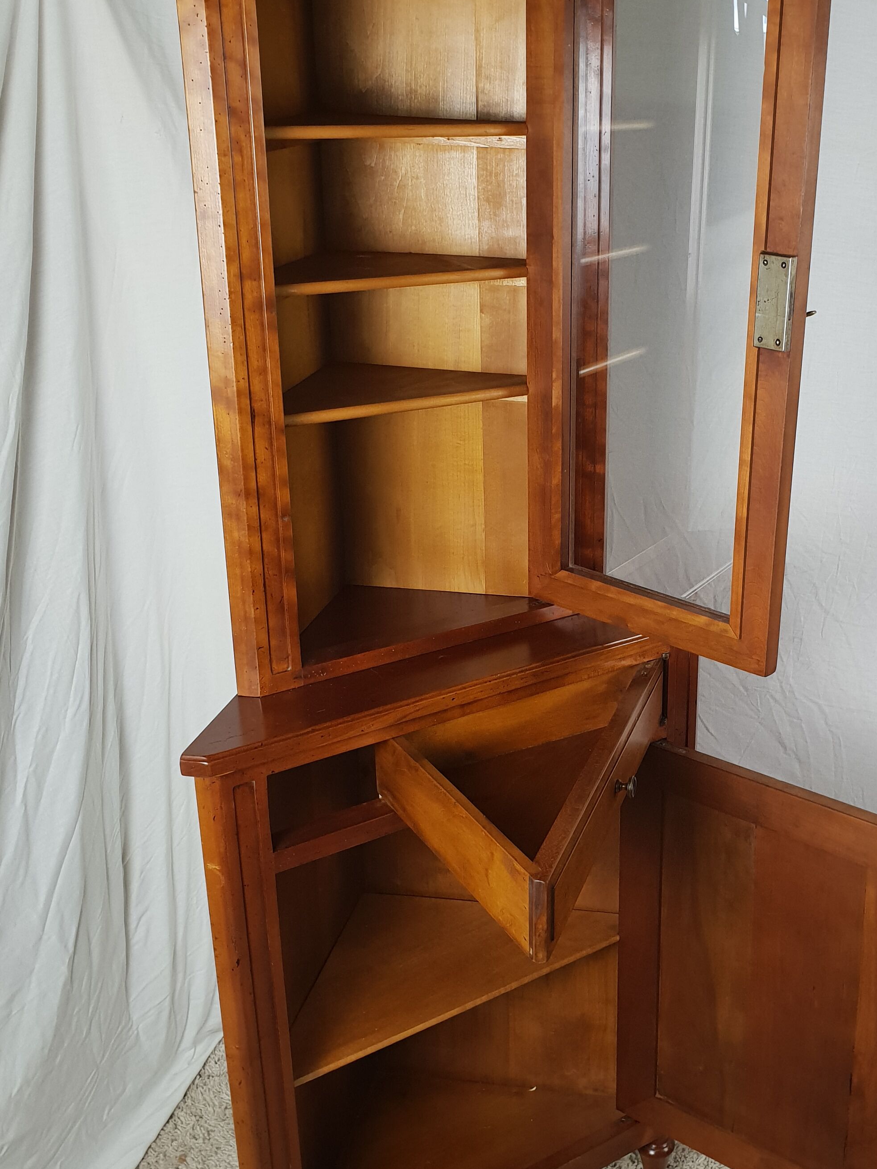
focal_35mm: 40
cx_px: 646
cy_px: 596
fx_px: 1351
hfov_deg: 35.3
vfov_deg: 46.8
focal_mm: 4.3
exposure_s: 1/50
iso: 160
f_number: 2.4
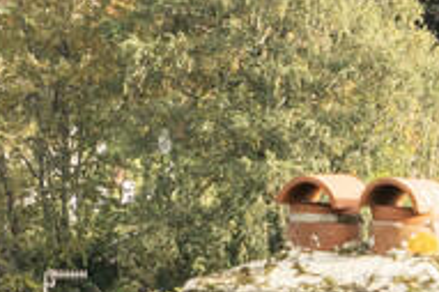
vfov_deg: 1.8
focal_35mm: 741
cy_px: -178
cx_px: 283
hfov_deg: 2.8
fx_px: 9028
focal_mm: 92
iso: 400
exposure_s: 1/200
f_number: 8
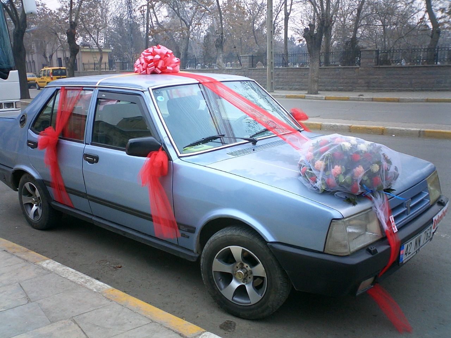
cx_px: 226
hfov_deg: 50.1
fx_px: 482
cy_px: 169
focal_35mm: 37
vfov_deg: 38.7
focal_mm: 5.6
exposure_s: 1/100
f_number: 3.5
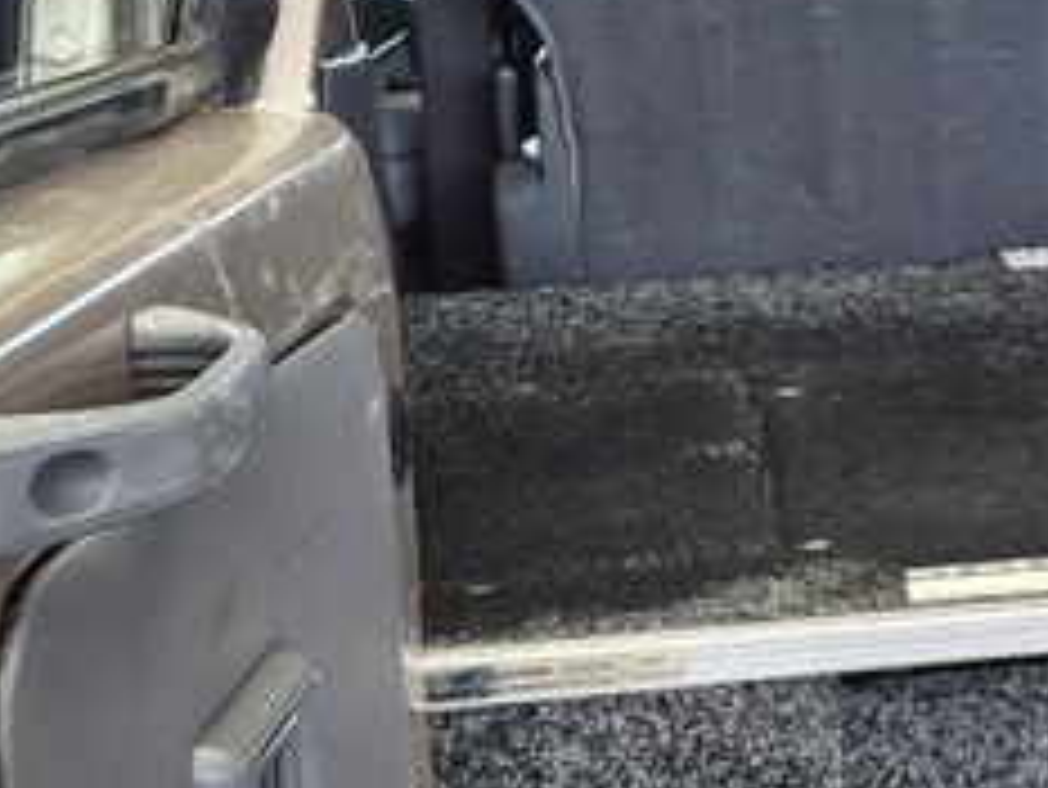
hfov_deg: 16.2
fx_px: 3059
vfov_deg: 14.7
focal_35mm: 101
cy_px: 401
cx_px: 1921
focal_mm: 5.4
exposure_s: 1/180
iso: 100
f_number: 1.8
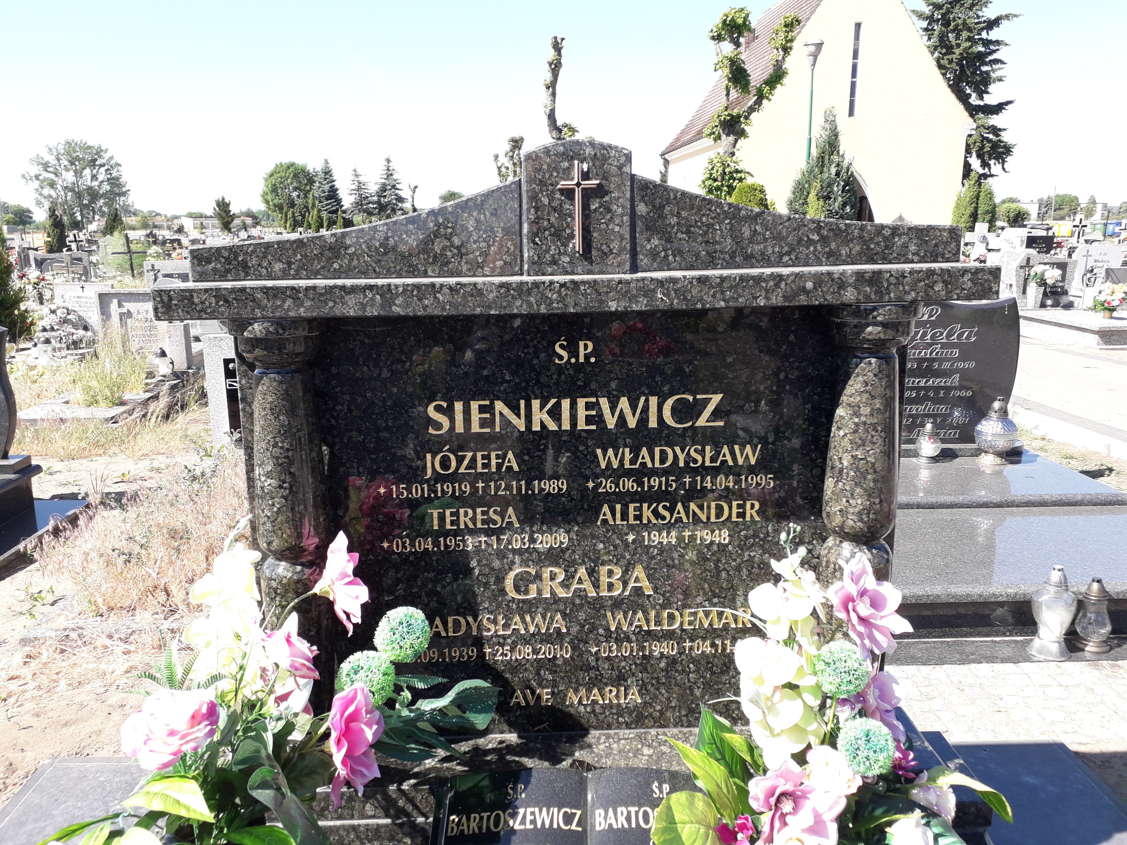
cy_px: 422
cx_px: 564
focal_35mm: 27
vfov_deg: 51.4
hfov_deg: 65.3
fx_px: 879
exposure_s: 1/494
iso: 40
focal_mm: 3.6
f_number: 1.9
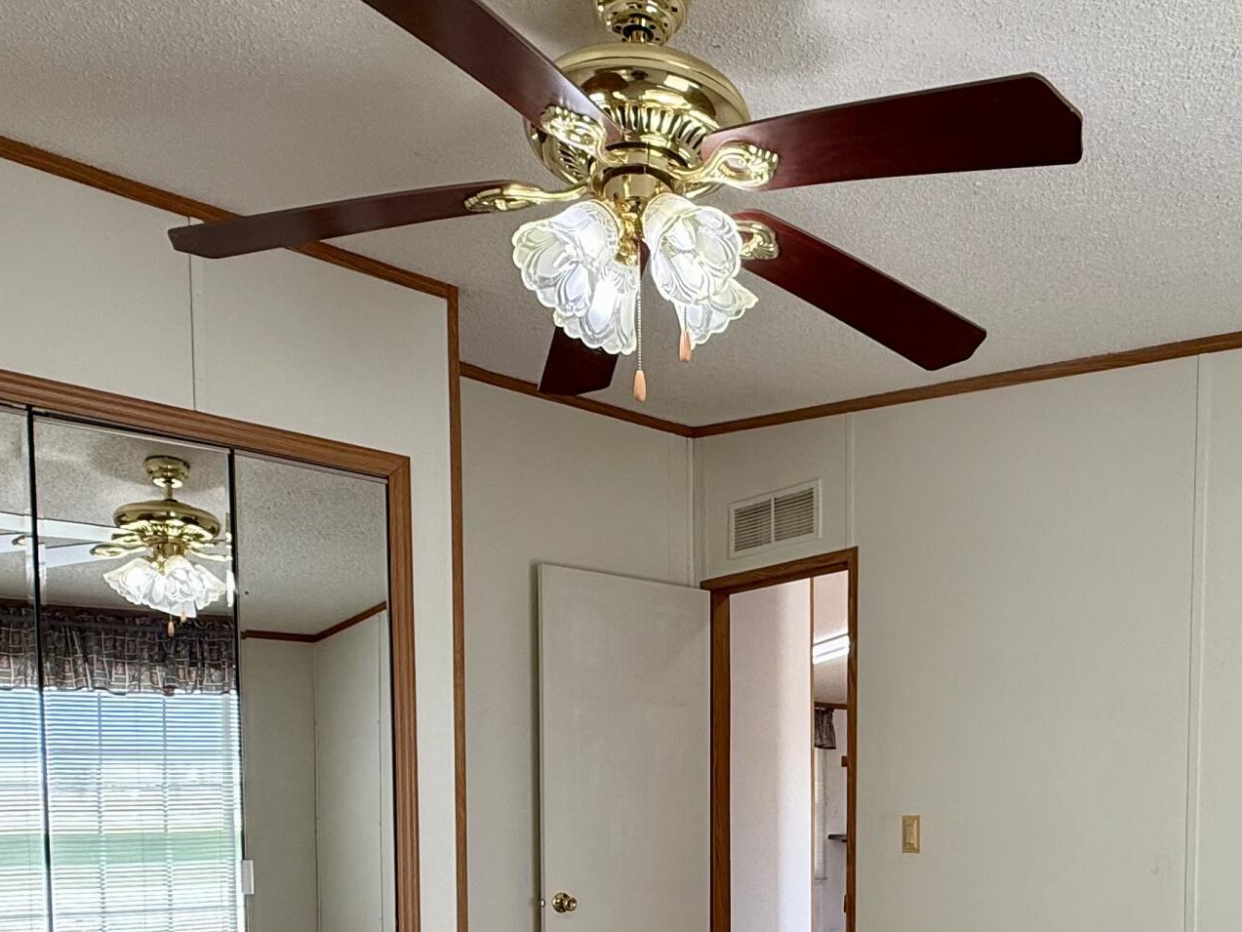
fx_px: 1184
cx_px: 773
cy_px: 866
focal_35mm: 33
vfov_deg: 39.4
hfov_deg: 54.7
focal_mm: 2.22
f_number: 2.2
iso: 100
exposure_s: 1/99
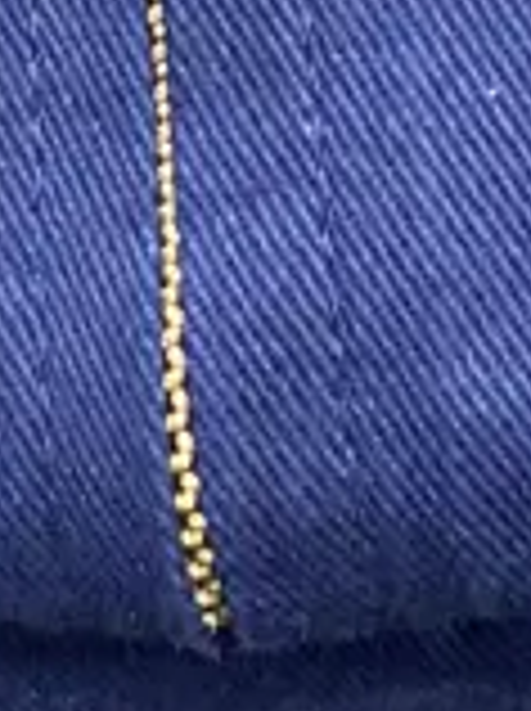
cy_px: -1314
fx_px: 3466
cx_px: 274
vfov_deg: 9.5
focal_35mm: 169
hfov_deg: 8.8
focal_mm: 4.25
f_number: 1.8
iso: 250
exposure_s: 1/33
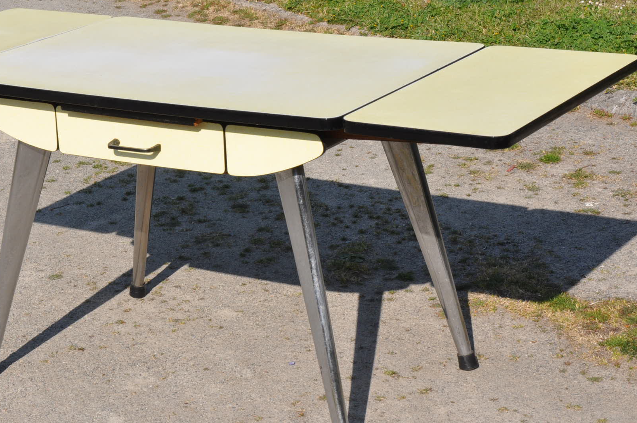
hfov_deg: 21.2
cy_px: 186
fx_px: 1697
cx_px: 223
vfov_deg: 14.2
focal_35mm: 96
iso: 400
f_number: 16
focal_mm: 48
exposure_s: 1/250
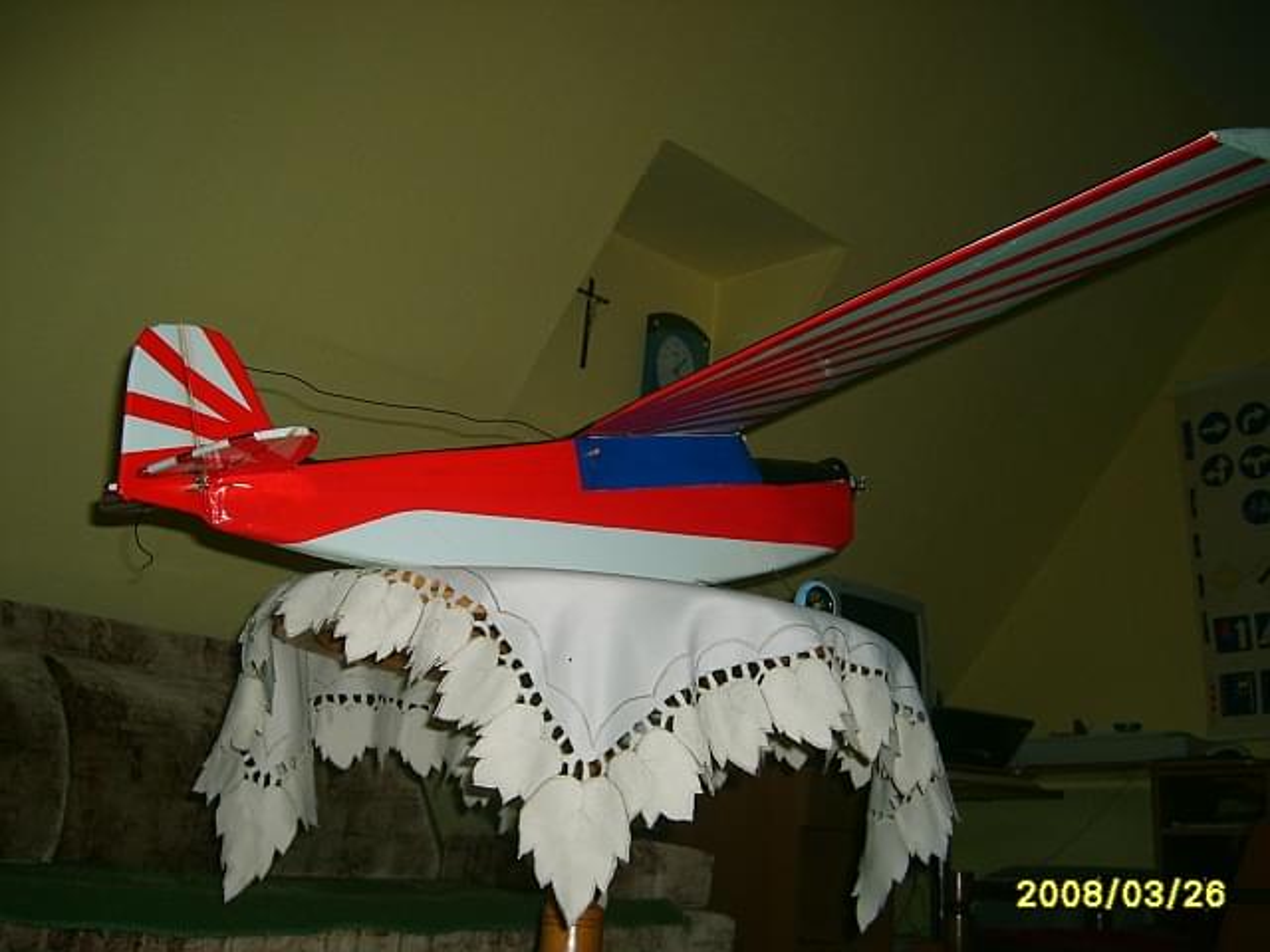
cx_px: 635
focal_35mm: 35
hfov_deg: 52.6
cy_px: 476
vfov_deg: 40.7
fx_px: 1284
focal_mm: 5.8
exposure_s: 1/30
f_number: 2.8
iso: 100
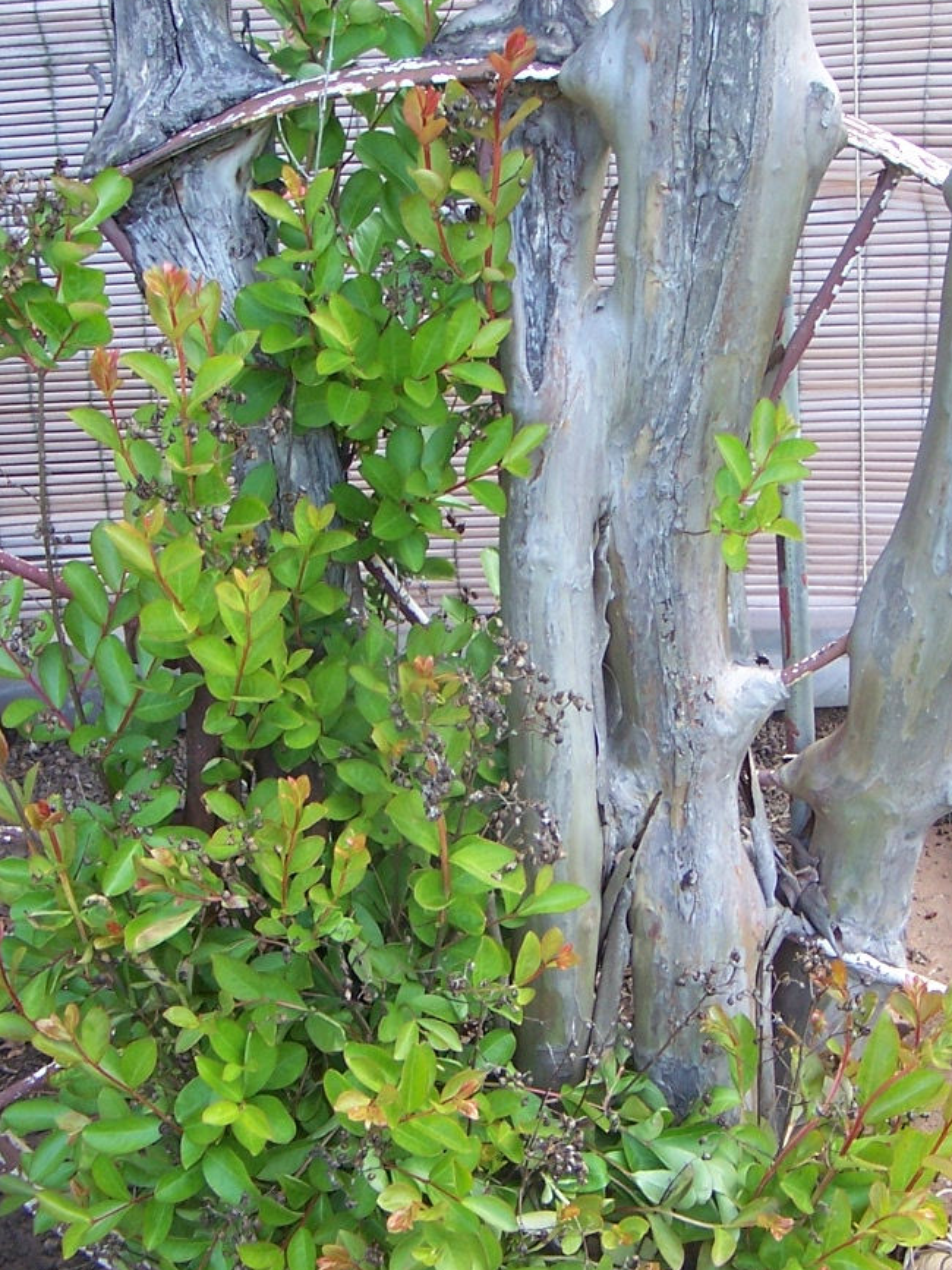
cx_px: 457
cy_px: 713
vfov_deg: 28.5
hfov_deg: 21.6
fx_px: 2494
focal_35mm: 68
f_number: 2.8
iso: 80
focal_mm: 6.3
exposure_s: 1/90
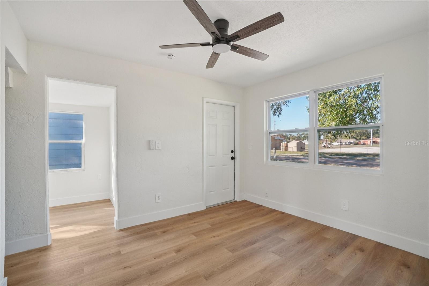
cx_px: 214
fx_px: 179
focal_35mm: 15
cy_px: 143
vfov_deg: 77.3
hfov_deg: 100.4
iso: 400
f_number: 8
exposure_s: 1/30
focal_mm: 10
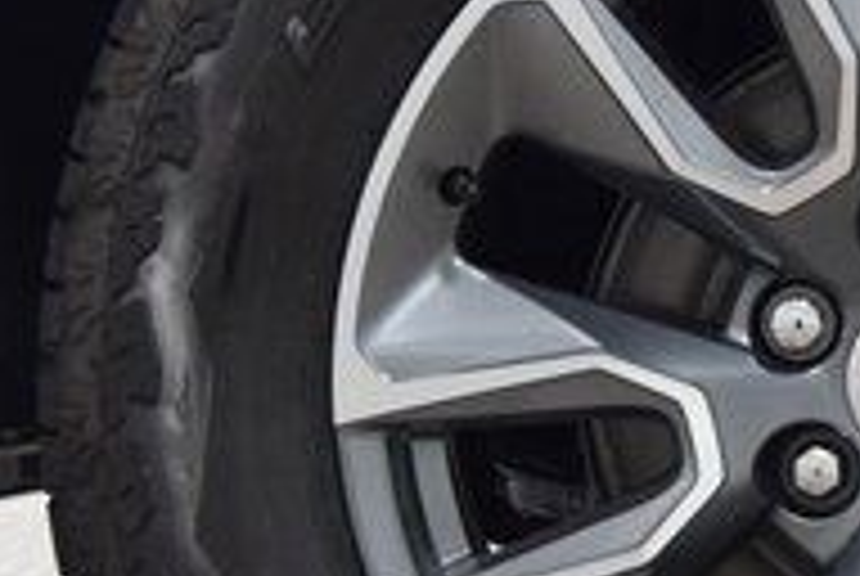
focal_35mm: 226
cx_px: 955
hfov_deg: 9.0
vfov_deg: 6.1
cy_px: 335
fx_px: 5399
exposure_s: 1/60
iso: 1600
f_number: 5
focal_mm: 45
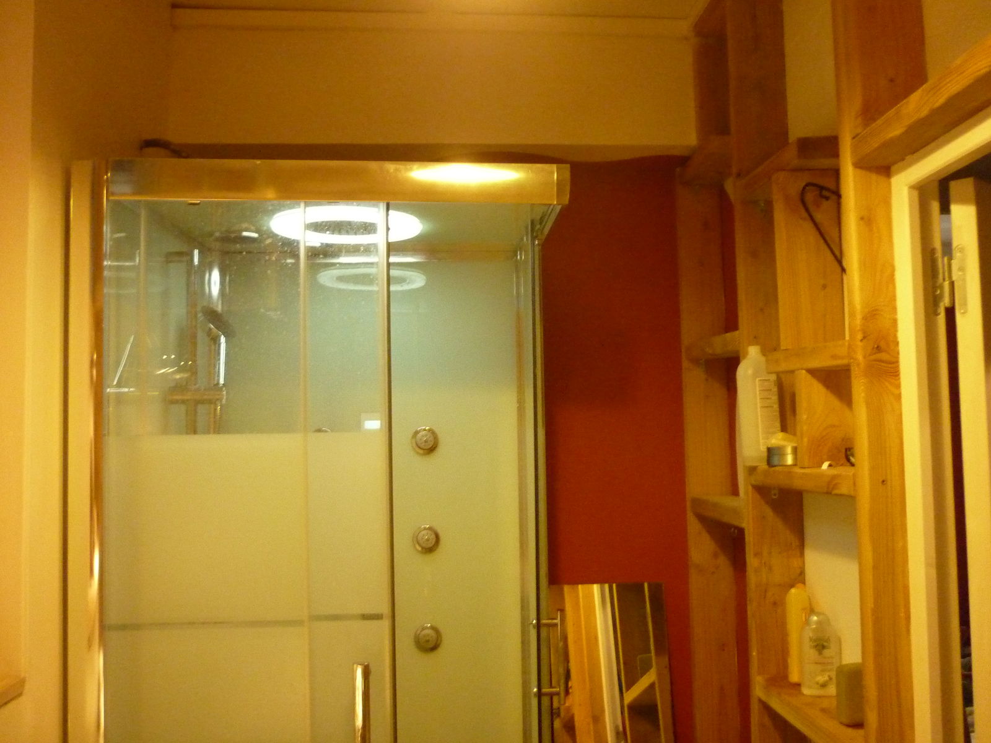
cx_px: 496
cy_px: 372
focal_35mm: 33
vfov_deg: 42.9
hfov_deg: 55.4
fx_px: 945
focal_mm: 5.5
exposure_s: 1/50
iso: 800
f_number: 2.8
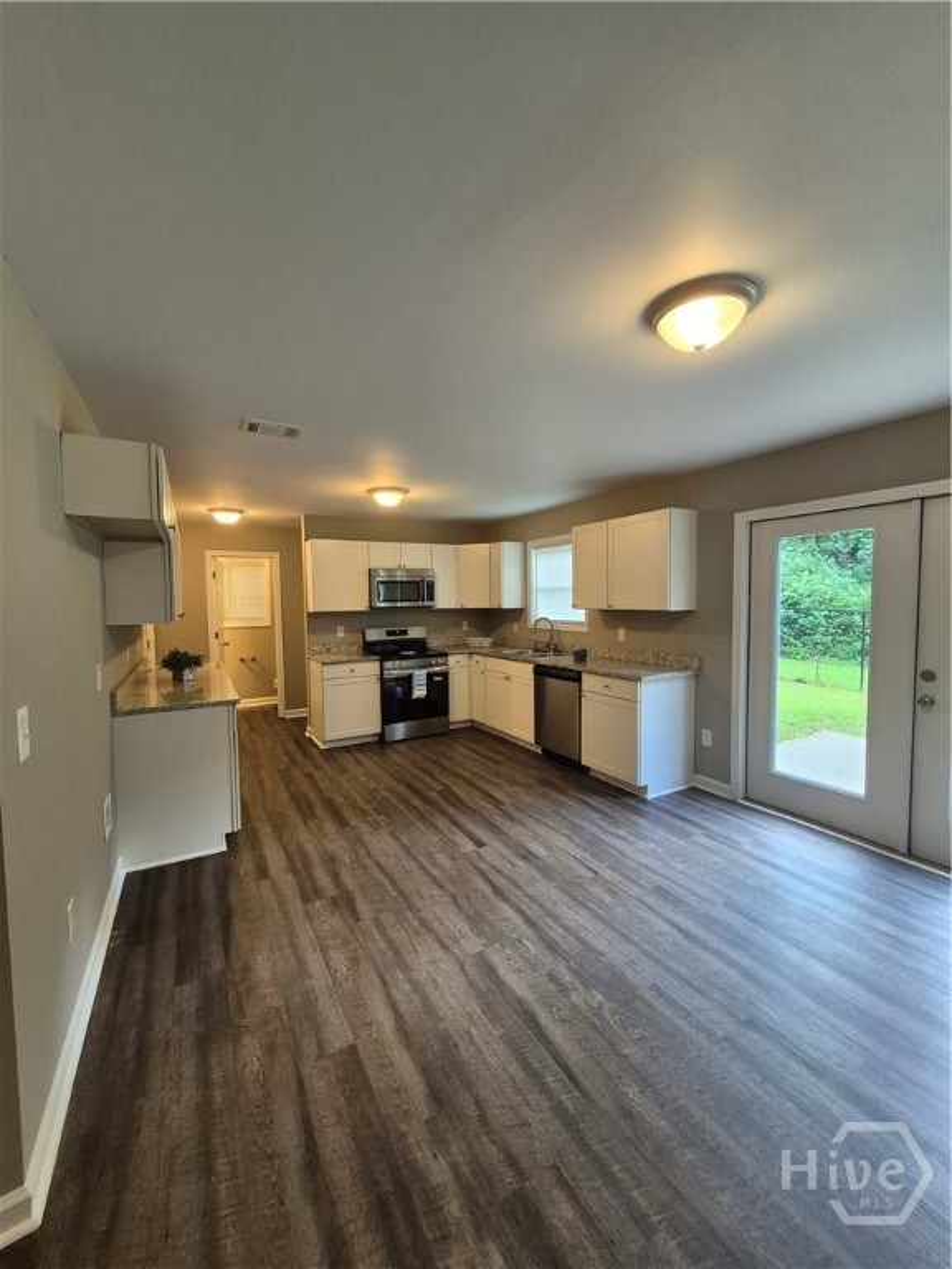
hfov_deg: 89.9
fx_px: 477
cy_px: 634
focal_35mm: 13
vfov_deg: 106.2
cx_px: 476
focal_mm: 1.74
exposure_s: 1/60
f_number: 2.2
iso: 160
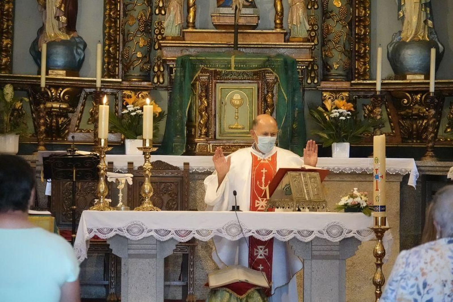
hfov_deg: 9.3
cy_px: 151
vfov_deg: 6.2
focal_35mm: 221
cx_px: 226
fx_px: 2781
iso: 6400
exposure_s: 1/160
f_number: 4
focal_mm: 81.1
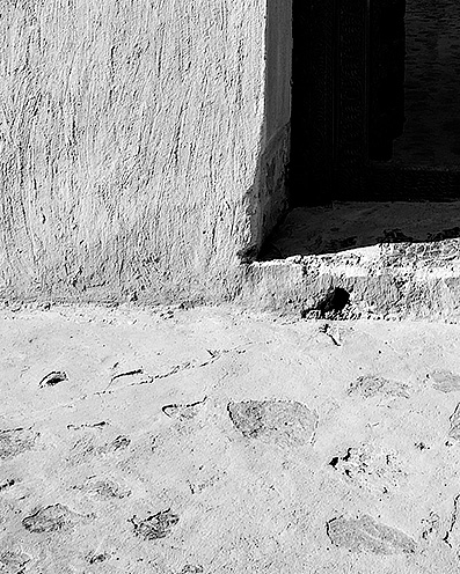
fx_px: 1157
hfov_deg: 21.5
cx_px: 489
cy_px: -368
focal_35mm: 68
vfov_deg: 21.5
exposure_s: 1/200
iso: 100
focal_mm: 20
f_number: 11
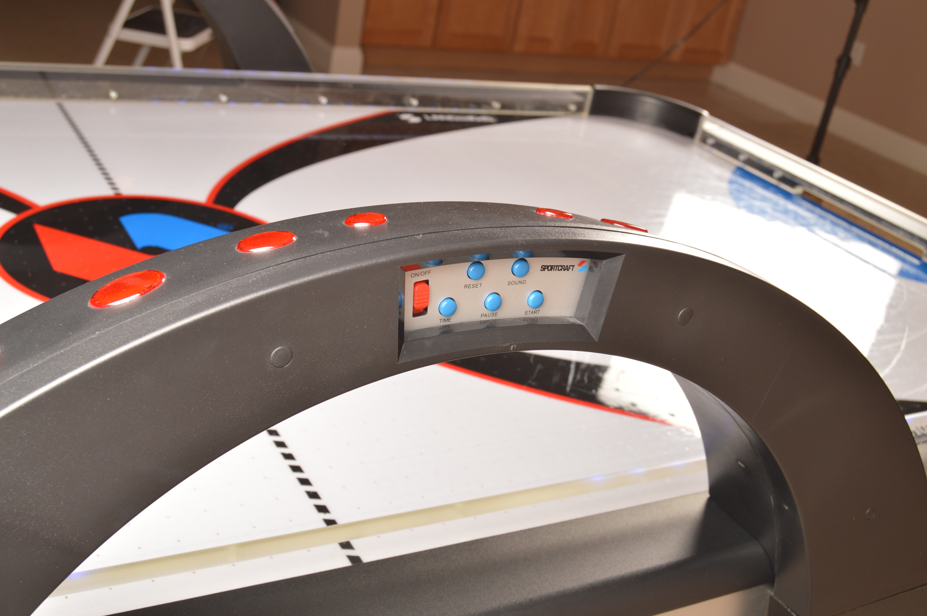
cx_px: 464
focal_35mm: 42
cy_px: 308
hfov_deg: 46.4
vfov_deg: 31.8
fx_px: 1081
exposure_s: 1/160
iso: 200
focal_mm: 28
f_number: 6.3
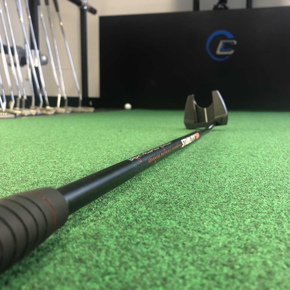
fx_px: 322
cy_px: 141
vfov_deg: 48.4
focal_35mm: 34
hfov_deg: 48.4
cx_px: 161
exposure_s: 1/50
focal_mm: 3.99
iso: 25
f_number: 1.8
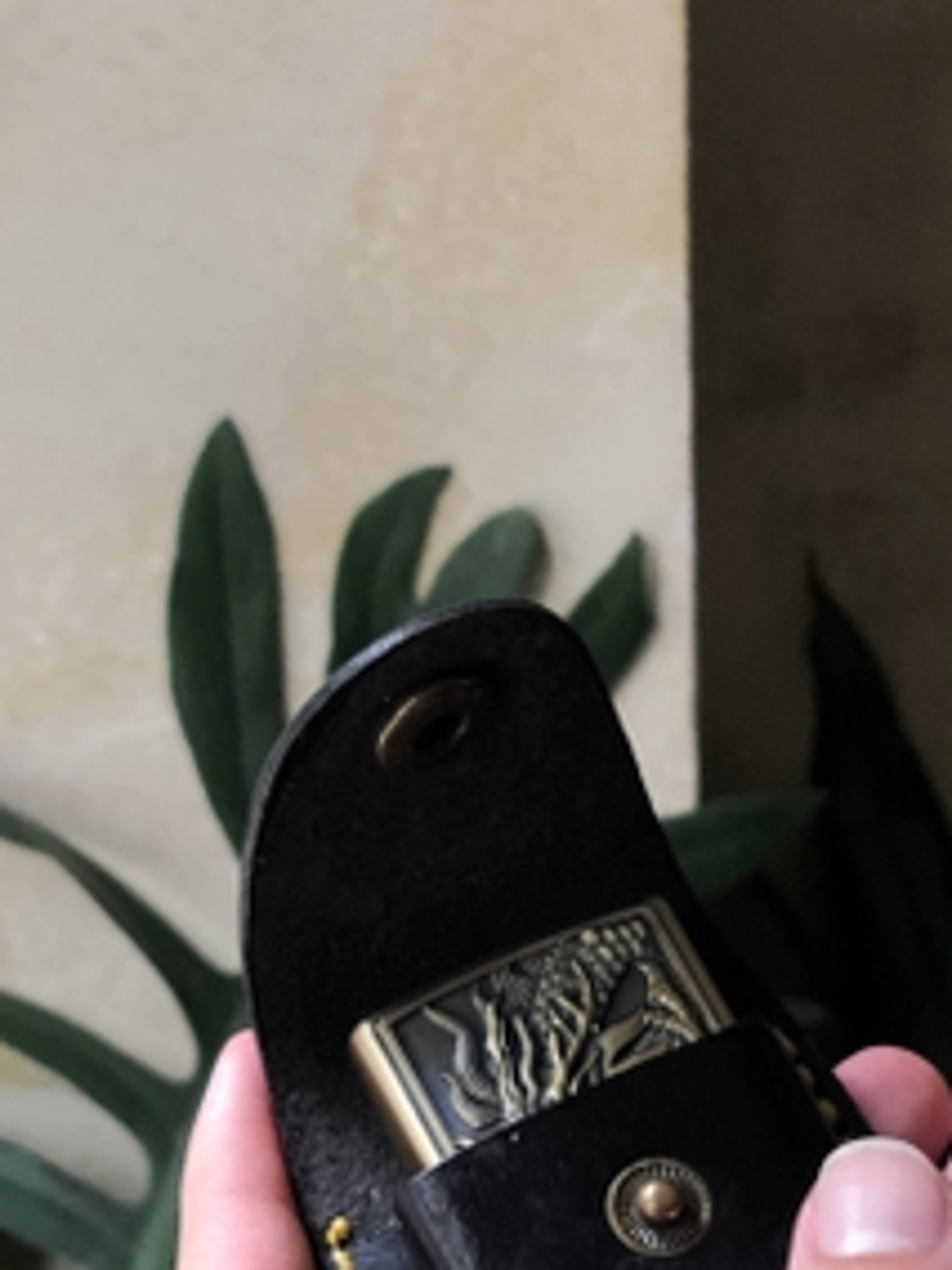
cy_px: 1055
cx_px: 657
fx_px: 3227
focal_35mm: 88
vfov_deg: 21.9
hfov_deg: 16.7
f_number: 2.4
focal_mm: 6
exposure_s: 1/50
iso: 100
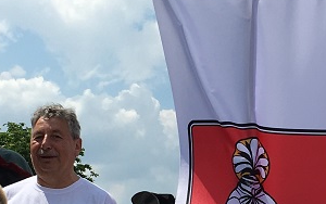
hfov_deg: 16.7
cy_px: 171
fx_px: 1103
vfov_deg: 10.5
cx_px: 240
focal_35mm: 124
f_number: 2.2
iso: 25
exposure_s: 1/3205
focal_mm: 4.15
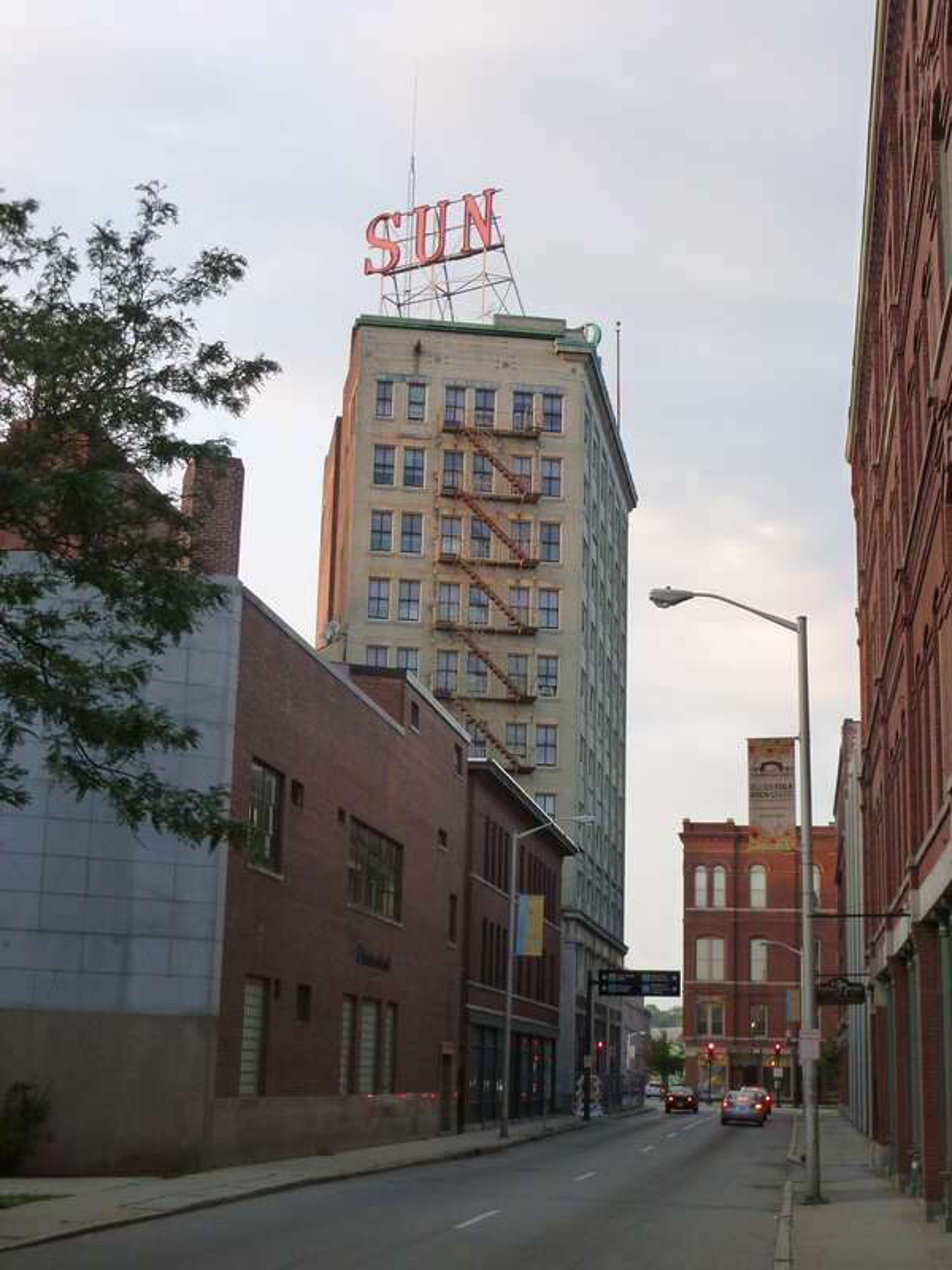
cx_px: 476
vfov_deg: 38.2
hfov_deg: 29.1
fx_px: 1833
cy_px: 635
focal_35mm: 50
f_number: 3.9
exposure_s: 1/100
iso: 160
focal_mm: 9
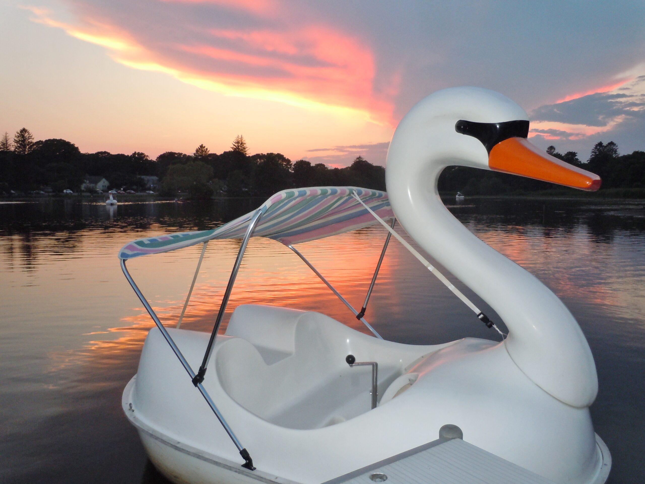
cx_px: 322
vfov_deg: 49.7
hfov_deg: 63.4
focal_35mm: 28
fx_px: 522
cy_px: 242
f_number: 3.7
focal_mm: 5
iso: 320
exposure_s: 1/80
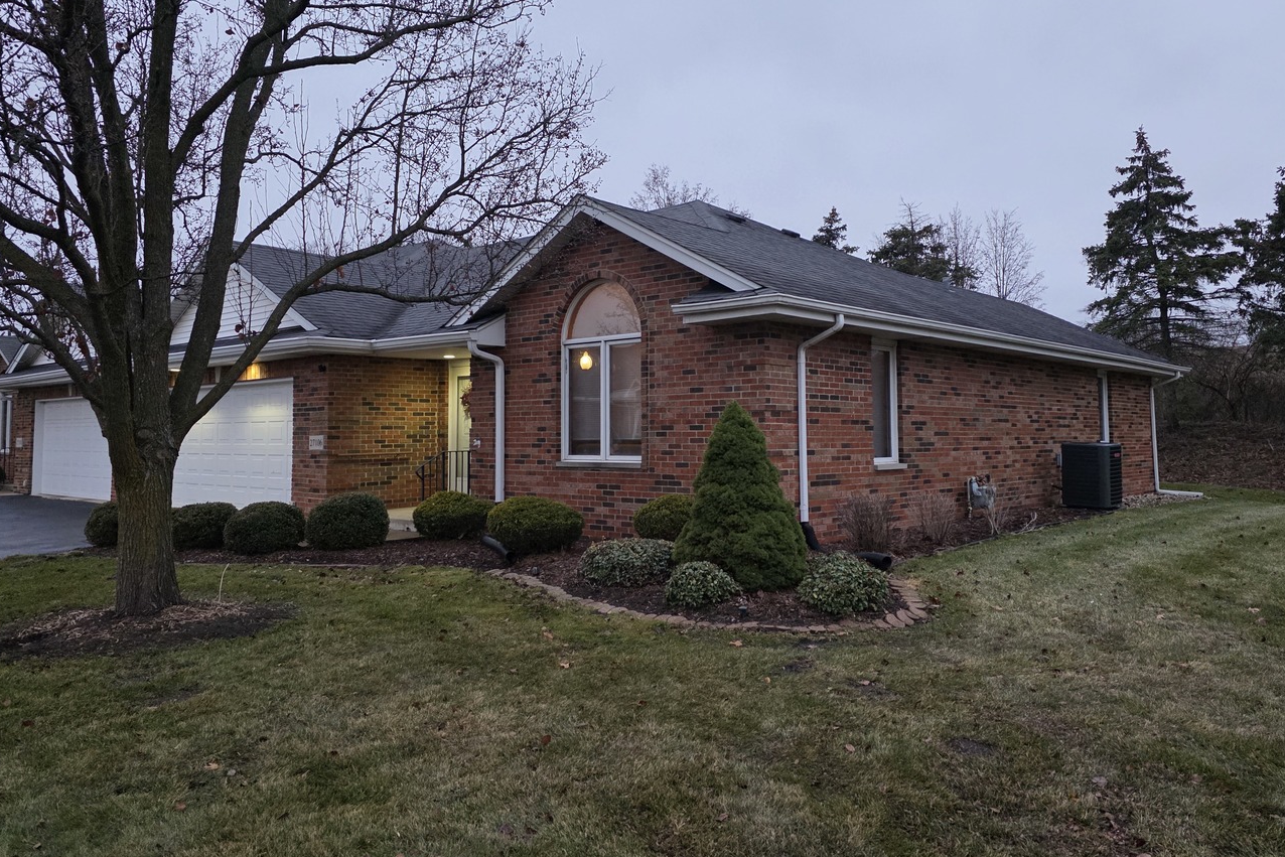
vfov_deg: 47.9
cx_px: 682
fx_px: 964
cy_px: 391
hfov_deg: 67.3
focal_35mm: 27
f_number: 1.7
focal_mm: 6.3
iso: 640
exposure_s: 1/120
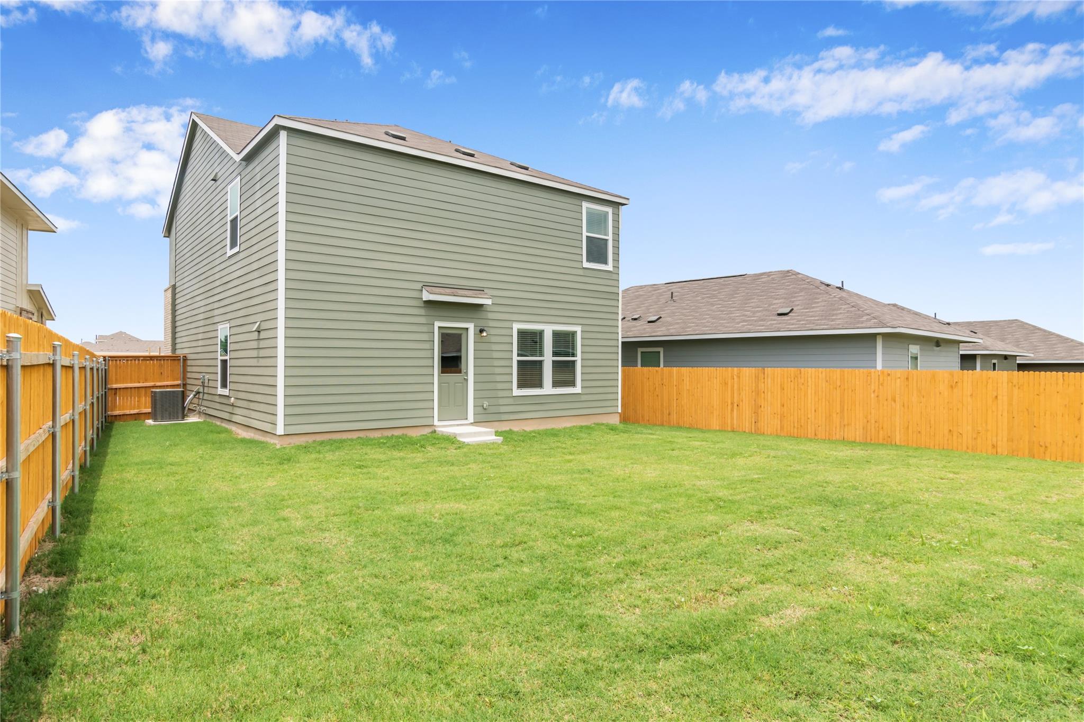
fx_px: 587
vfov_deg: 63.2
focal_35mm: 20
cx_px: 542
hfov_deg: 85.4
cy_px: 361
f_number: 9
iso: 100
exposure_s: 1/320
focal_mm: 13
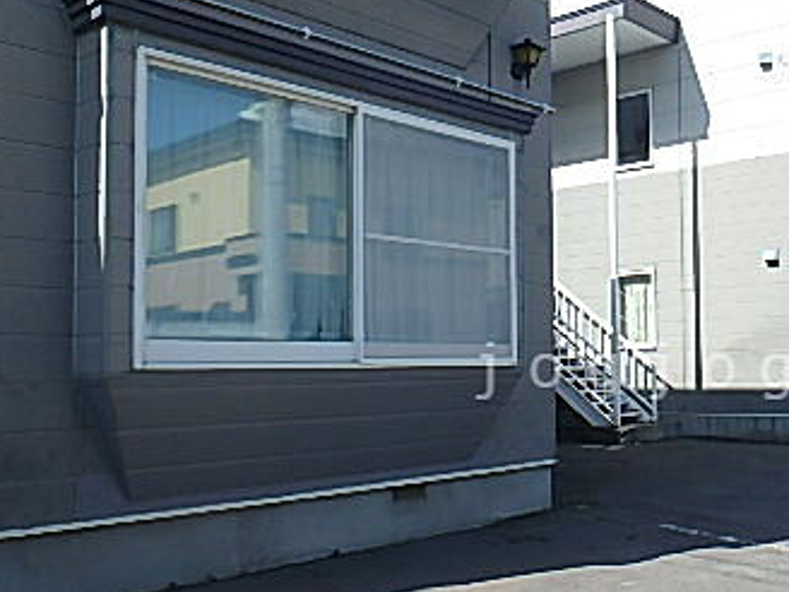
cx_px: 640
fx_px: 935
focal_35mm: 41
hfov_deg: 43.5
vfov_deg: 34.9
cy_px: 371
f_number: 3.5
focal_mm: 3.7
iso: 125
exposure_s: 1/800
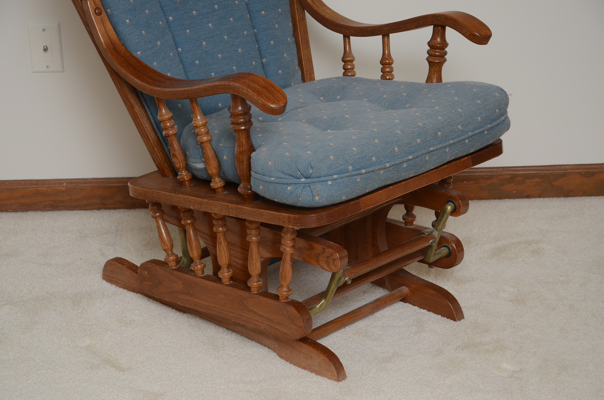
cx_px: 302
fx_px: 1658
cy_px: 200
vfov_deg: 13.8
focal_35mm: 99
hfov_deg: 20.7
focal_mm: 66
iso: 320
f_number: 6.3
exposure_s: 1/60
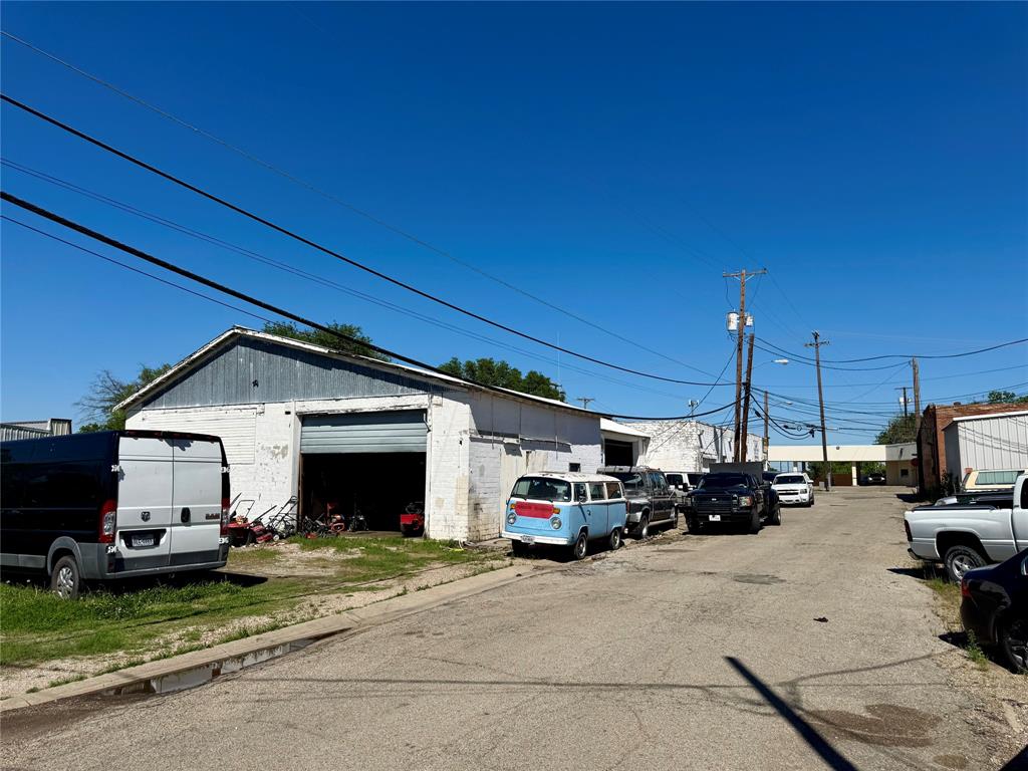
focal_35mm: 24
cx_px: 514
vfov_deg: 56.8
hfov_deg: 71.6
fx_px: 713
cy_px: 386
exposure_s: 1/9009
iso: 80
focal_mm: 6.76
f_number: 1.78
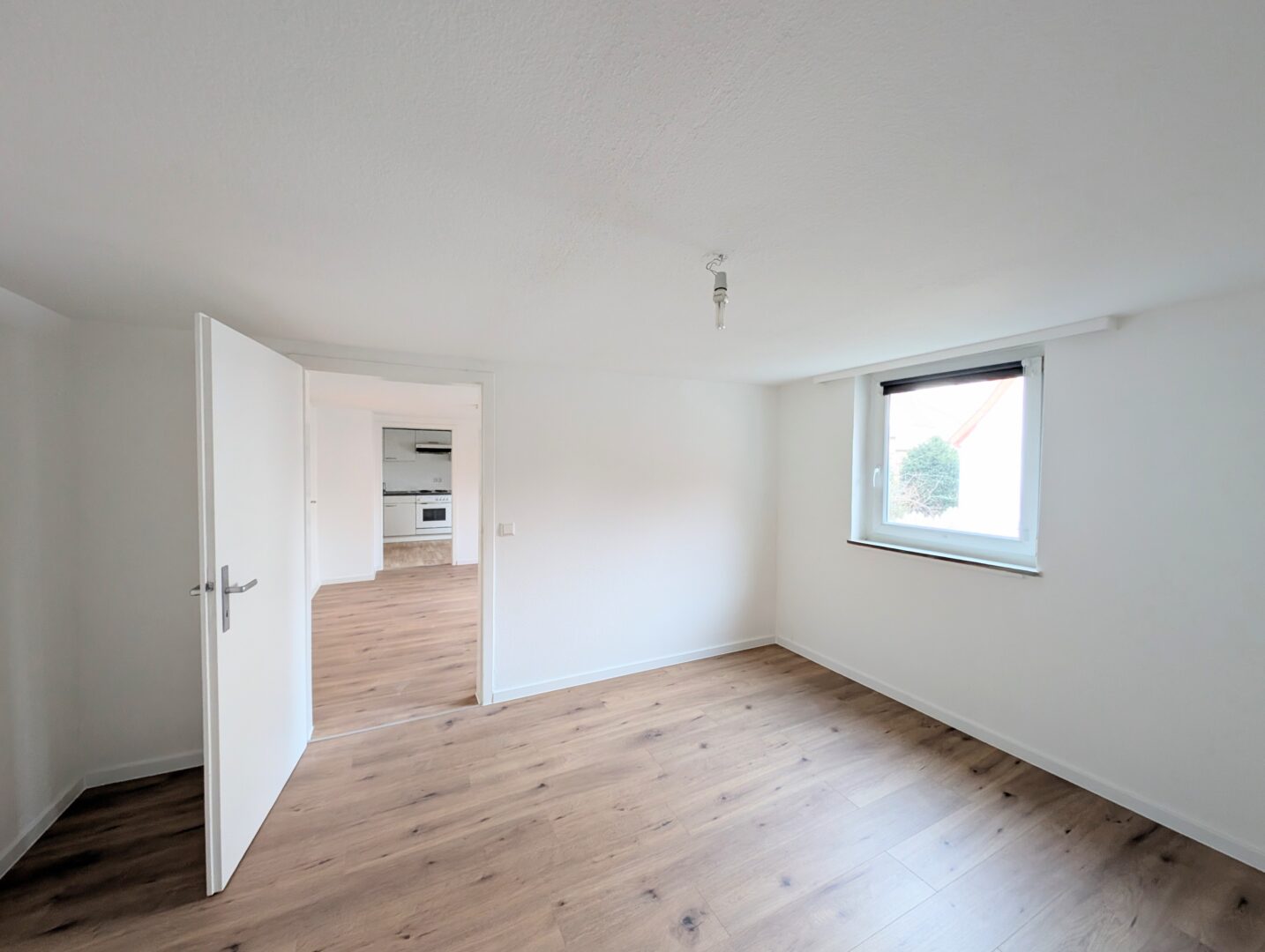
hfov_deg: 110.5
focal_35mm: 12
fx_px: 439
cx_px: 632
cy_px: 476
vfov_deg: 94.7
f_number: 1.95
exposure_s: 1/23.8
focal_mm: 2.23
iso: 182
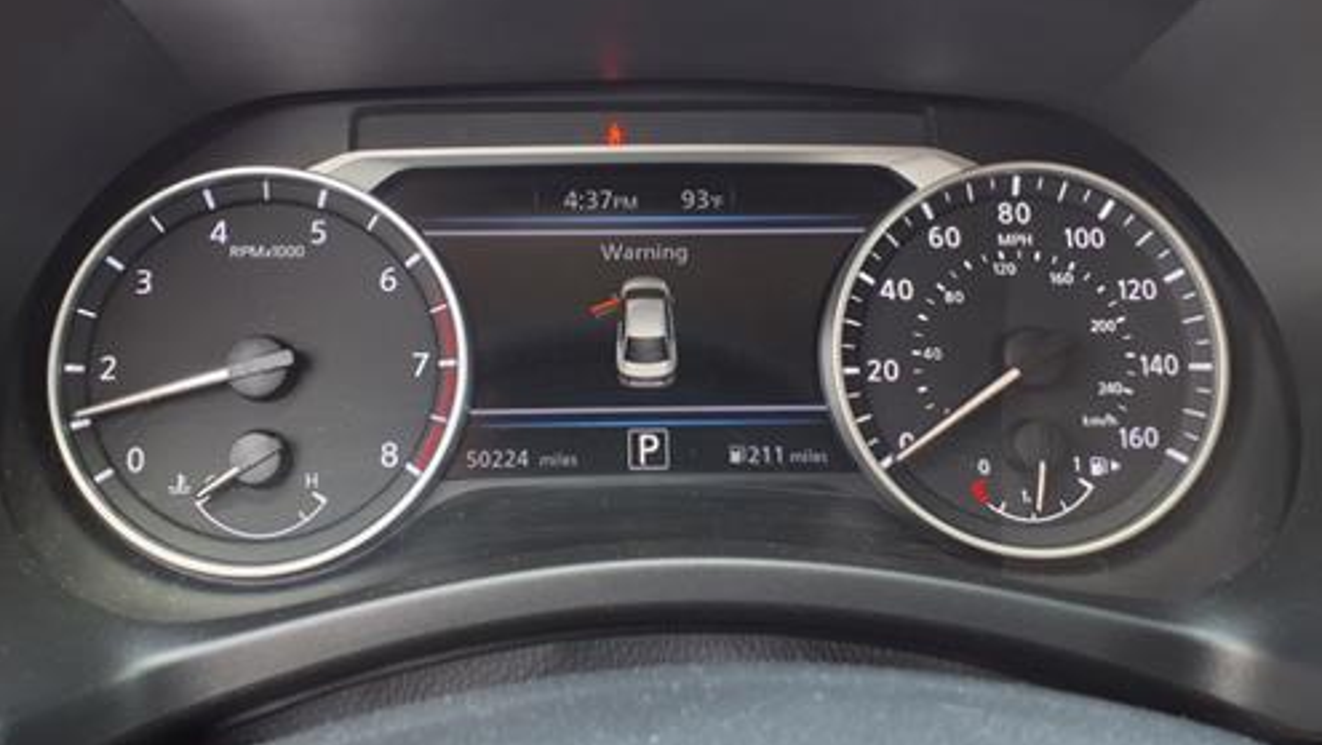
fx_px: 1333
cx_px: 617
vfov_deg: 31.2
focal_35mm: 38
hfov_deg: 52.7
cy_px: 299
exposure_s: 1/120
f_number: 1.9
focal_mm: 3.58
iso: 64
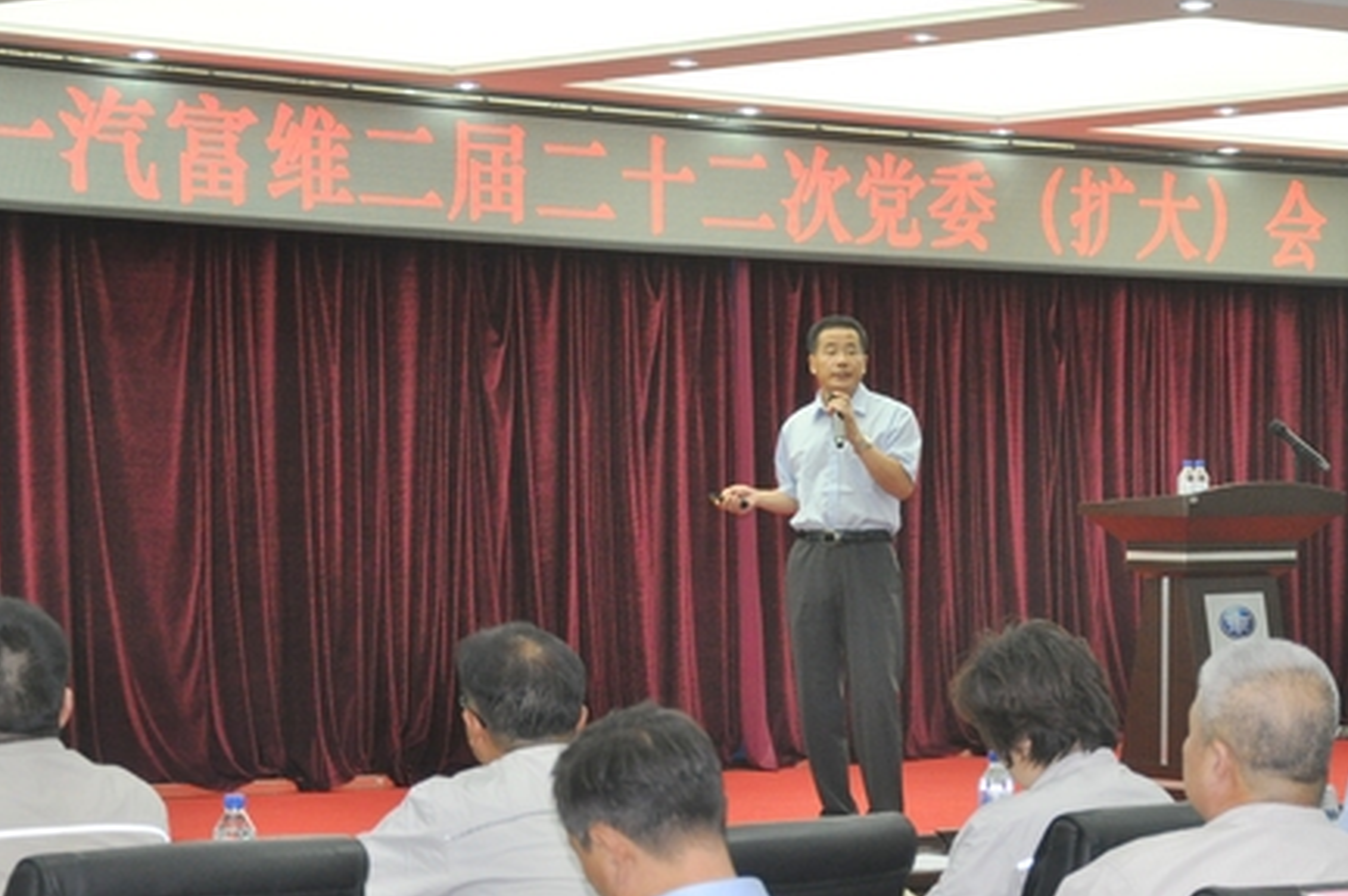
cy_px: 706
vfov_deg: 11.7
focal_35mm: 117
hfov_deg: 17.5
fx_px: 4373
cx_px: 937
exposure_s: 1/60
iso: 800
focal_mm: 45
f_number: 4.8
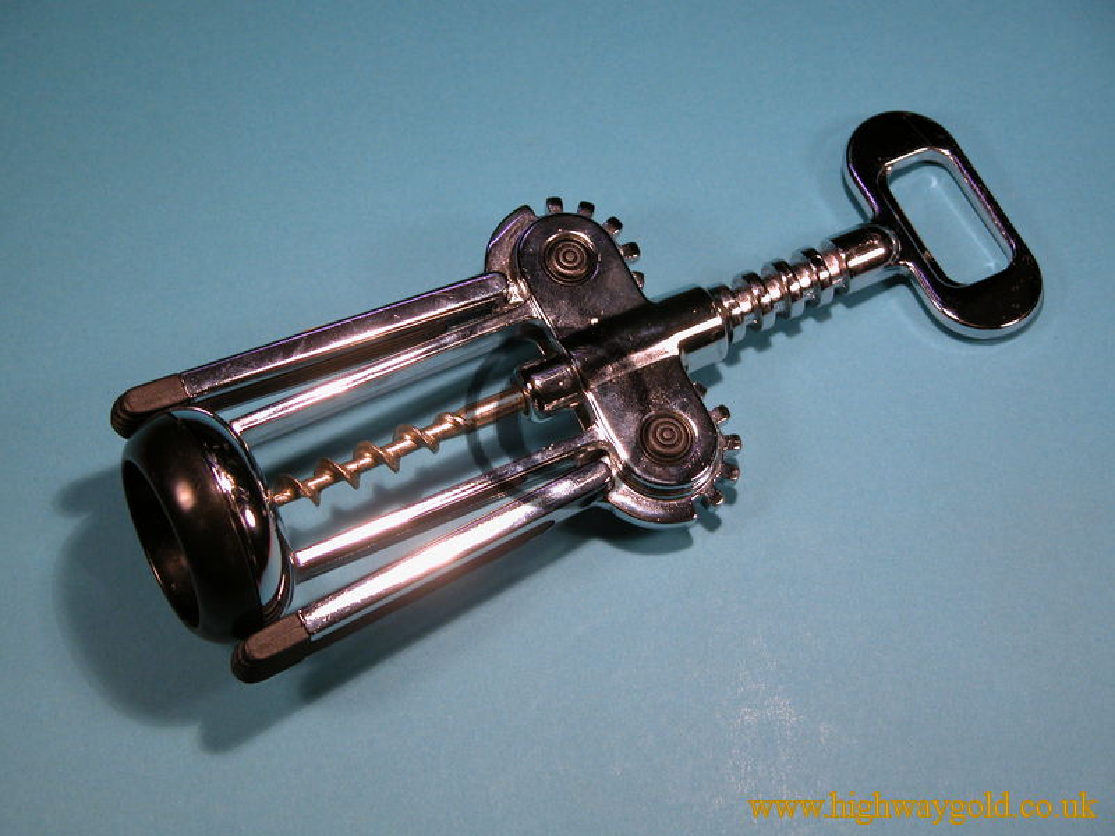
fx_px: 3447
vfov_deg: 13.8
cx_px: 558
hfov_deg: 18.4
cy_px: 418
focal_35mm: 107
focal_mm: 27.3
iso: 100
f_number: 3.7
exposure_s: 1/40.5
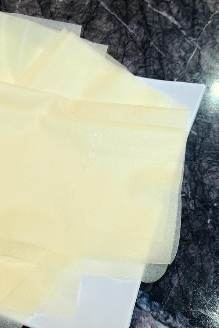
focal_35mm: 67
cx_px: 25
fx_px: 611
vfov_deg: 30.1
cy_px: 164
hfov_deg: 20.0
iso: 250
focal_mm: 6.86
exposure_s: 1/60
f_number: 1.78
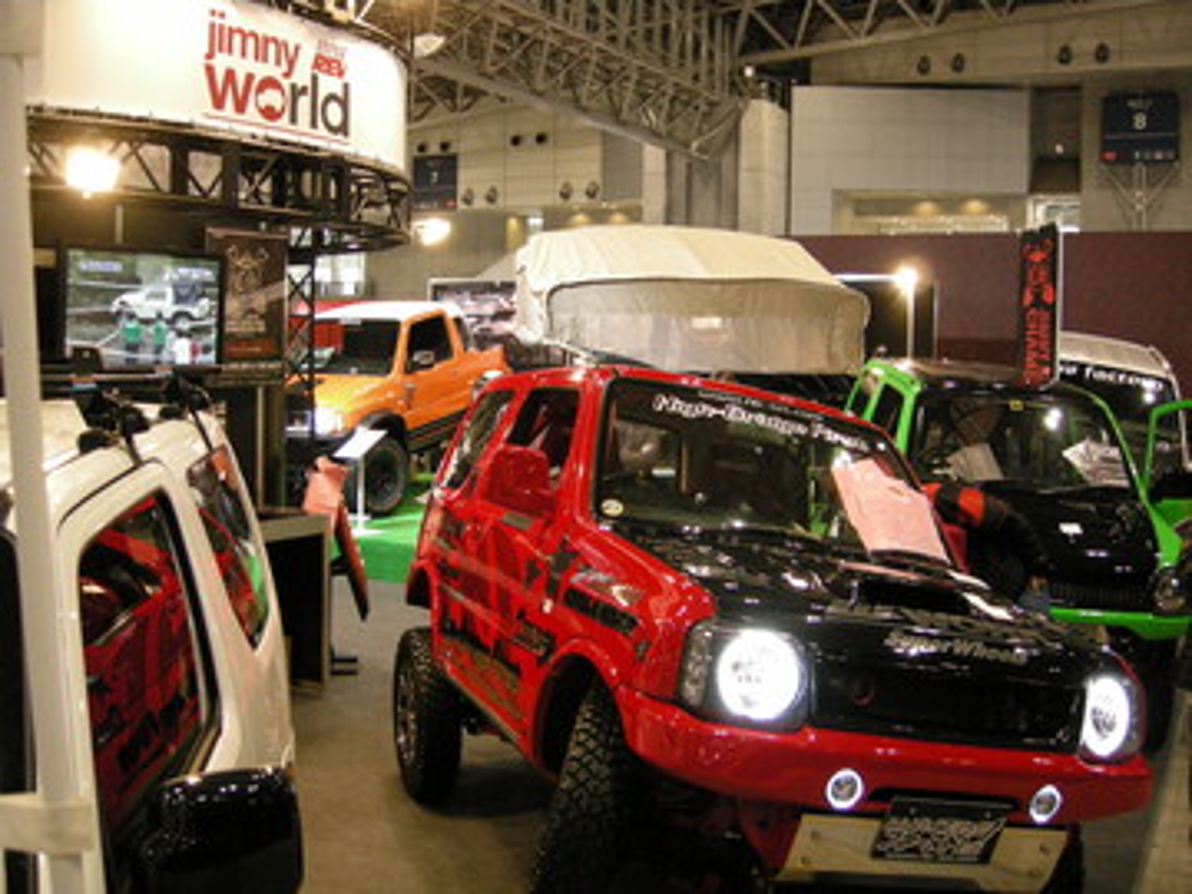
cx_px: 596
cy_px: 447
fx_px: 1240
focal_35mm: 36
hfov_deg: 51.4
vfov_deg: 39.7
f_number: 2.7
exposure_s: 1/37.6
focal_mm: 7.5
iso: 400
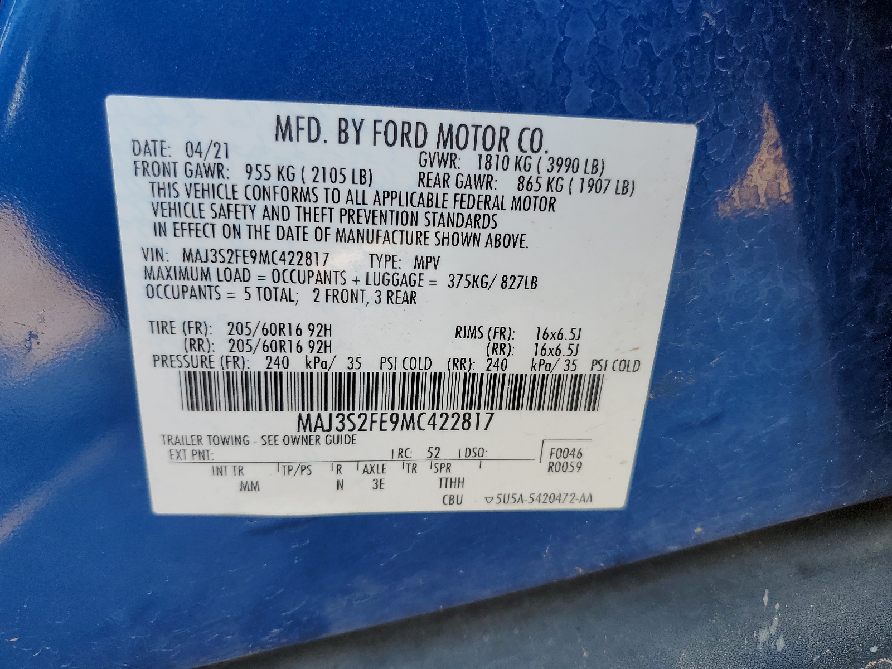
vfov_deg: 53.1
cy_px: 334
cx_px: 446
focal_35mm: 26
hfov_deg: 67.3
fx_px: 670
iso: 50
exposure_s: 1/244
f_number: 1.5
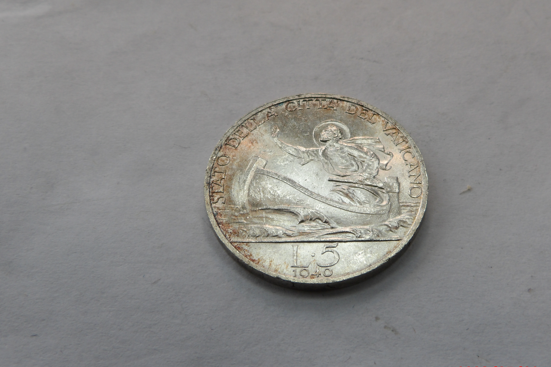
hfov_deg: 45.3
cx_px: 322
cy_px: 180
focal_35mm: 43
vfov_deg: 31.2
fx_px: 658
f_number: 4.5
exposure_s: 1/60
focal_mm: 6.2
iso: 100
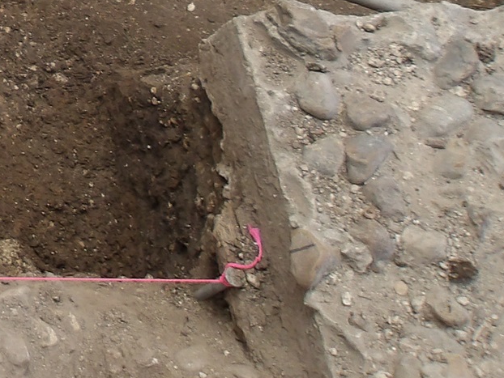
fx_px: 1457
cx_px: -383
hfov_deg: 16.6
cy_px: -289
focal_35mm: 100
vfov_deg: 13.4
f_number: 3
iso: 163
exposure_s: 1/60
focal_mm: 4.9
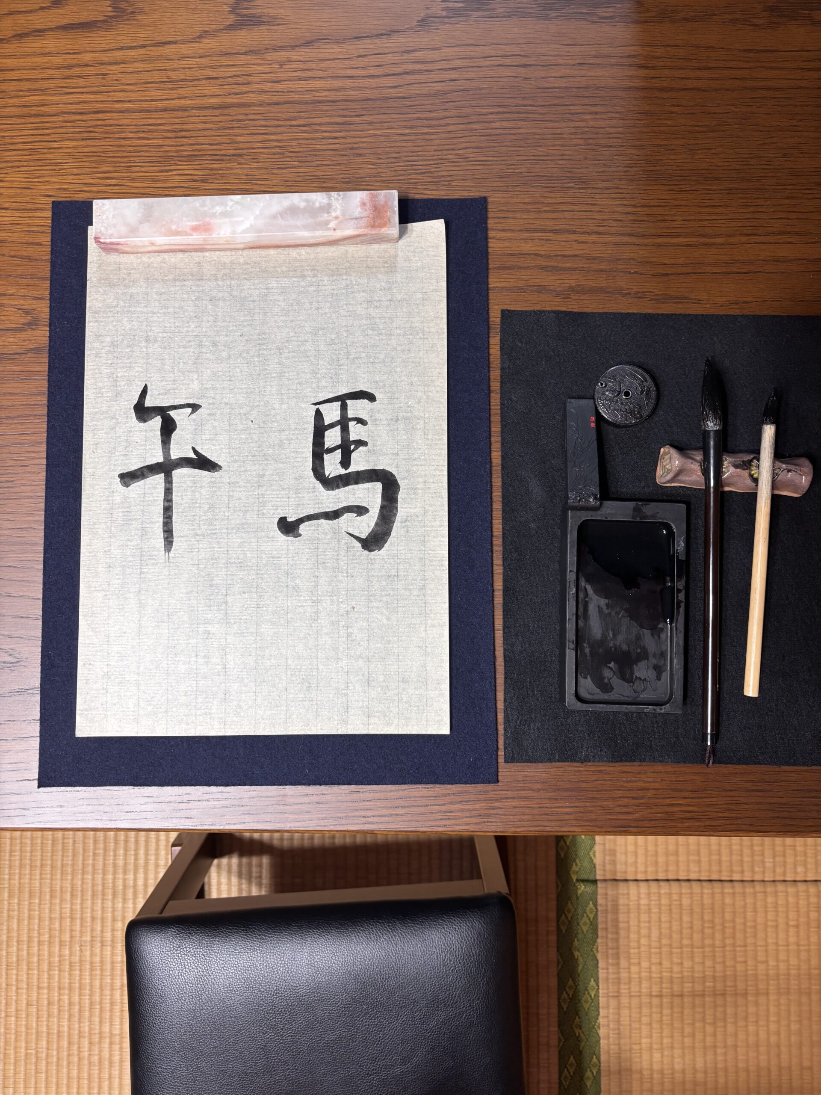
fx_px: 822
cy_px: 548
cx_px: 410
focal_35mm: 26
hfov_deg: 53.1
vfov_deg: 67.3
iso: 100
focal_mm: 5.96
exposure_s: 1/50
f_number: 1.6
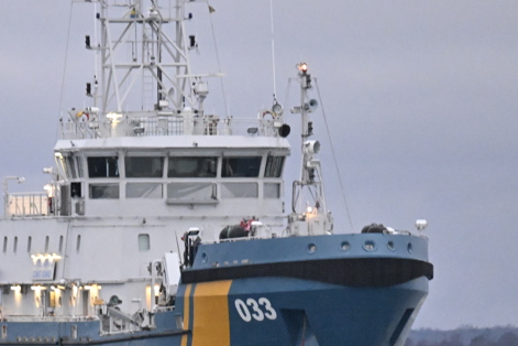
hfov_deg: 1.8
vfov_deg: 1.2
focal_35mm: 1155
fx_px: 16618
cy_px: 255
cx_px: 118
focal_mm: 400
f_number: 5.6
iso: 7200
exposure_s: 1/200
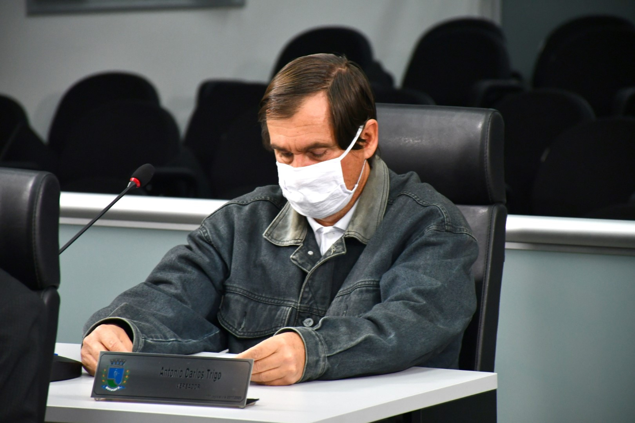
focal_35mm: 210
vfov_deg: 6.5
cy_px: 212
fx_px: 3704
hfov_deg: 9.8
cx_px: 318
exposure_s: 1/160
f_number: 5.6
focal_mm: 140
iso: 1000
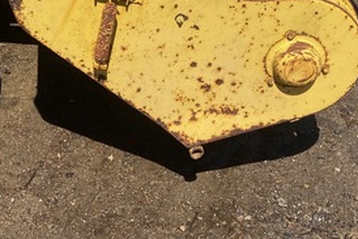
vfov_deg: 15.9
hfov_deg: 25.3
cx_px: 88
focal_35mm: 79
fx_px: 786
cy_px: -120
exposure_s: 1/3205
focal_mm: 4.25
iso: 32
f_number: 1.8
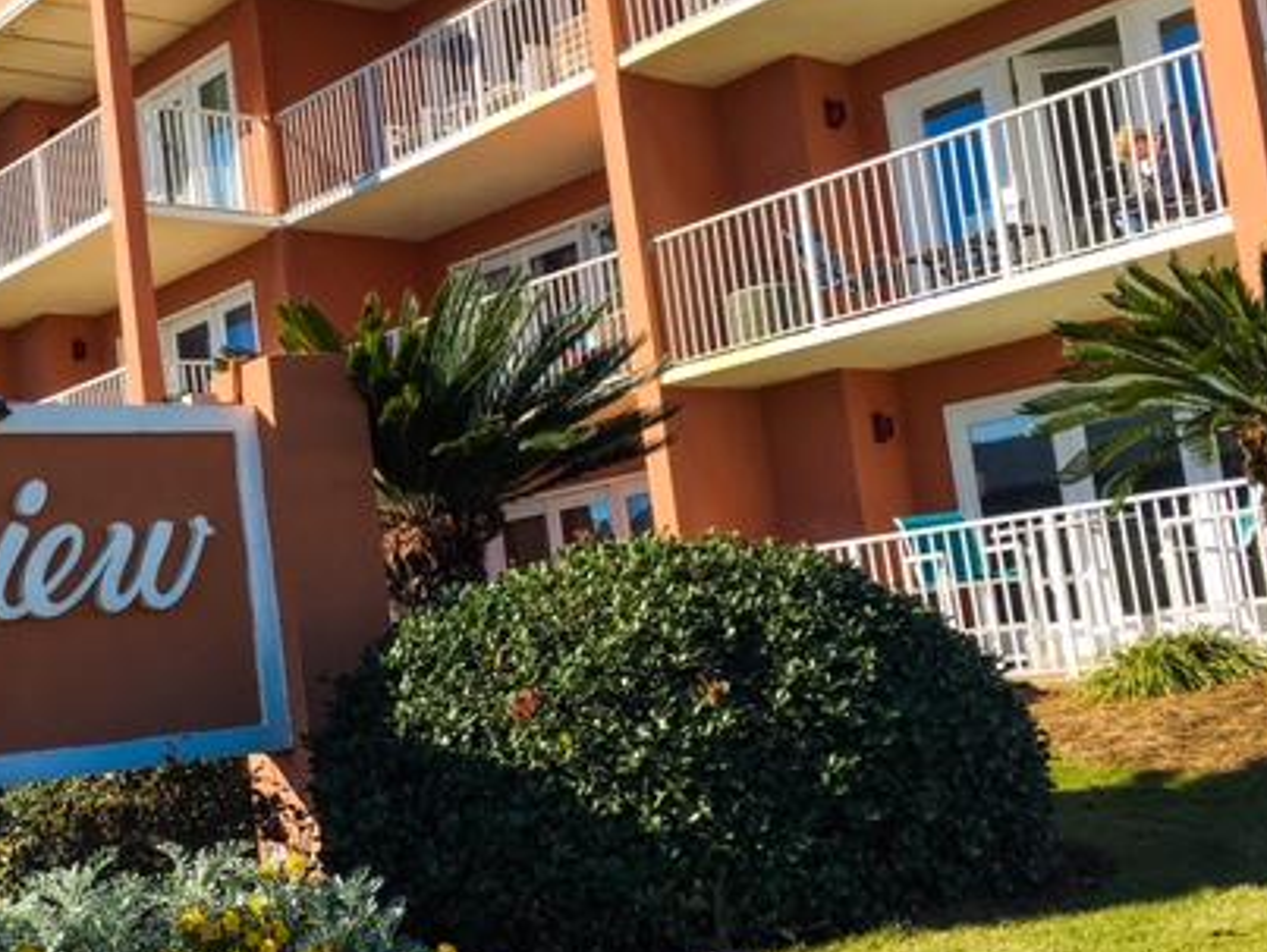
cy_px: 468
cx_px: 308
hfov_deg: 40.0
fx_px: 1685
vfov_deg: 31.6
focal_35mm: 46
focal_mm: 4.15
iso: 25
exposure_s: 1/1326
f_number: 2.2
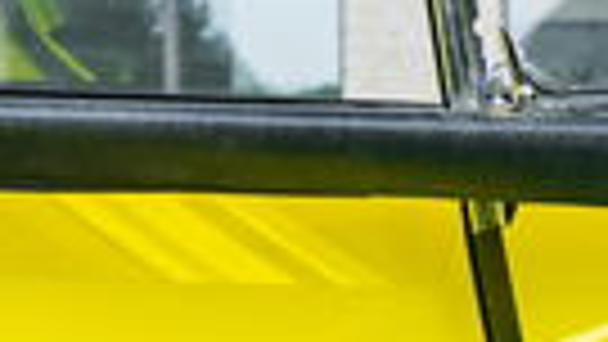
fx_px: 2983
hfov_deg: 11.5
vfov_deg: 6.5
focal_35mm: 185
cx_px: 613
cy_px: 425
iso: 50
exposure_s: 1/100
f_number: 4
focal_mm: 31
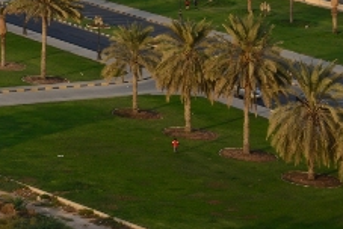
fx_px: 2595
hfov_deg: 7.4
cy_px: -181
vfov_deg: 5.0
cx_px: -239
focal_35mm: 272
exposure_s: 1/160
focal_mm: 70
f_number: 11
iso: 250
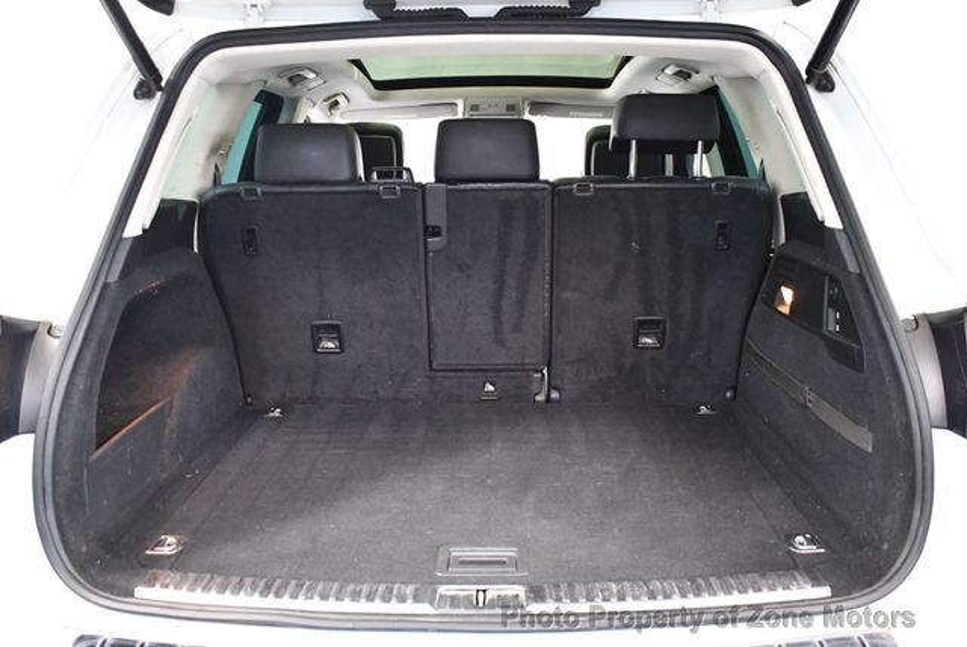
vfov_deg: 36.9
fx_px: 968
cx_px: 484
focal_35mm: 36
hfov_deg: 53.1
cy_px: 324
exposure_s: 1/60
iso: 4500
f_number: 3.5
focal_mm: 18
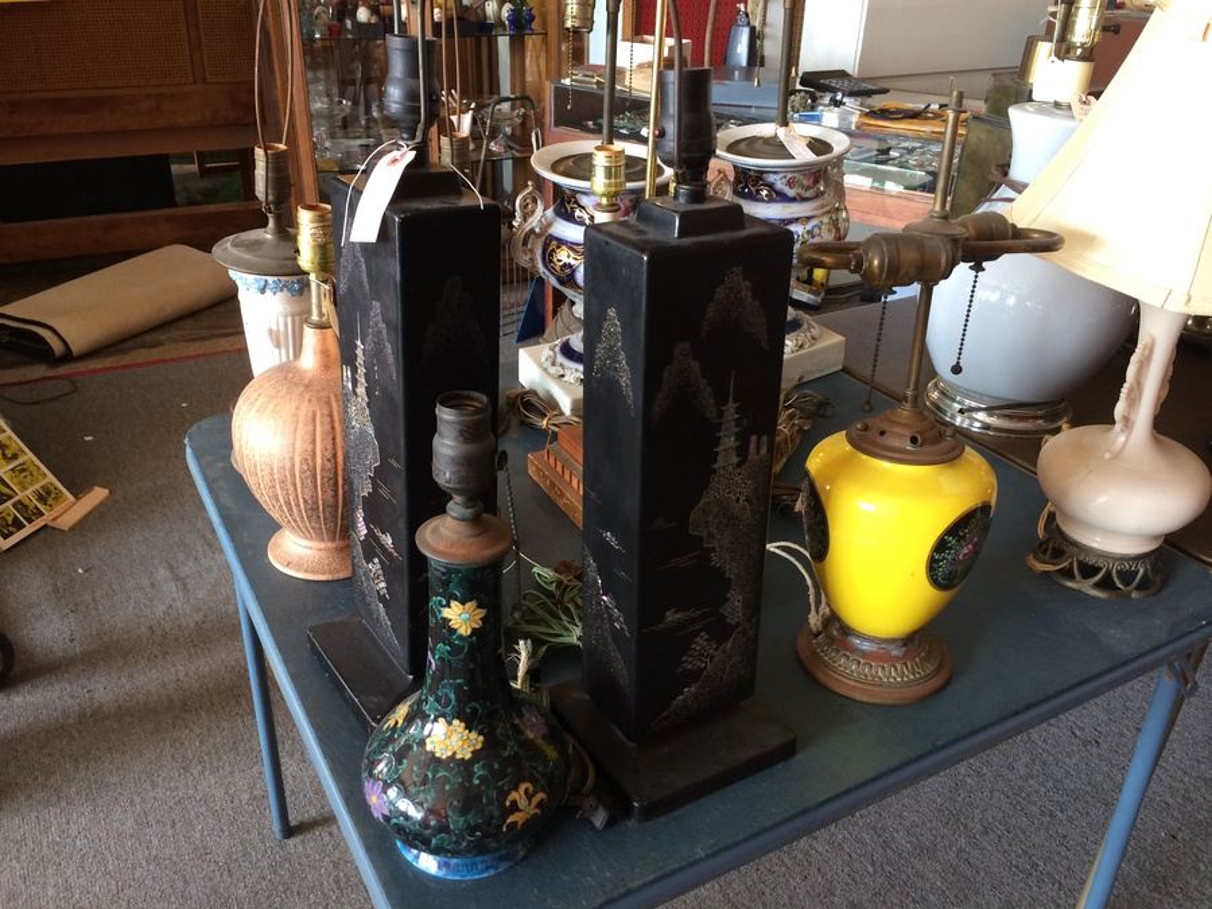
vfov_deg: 46.8
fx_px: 1050
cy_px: 454
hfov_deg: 60.0
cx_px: 606
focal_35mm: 30
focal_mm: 4.12
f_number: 2.2
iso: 100
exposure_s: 1/30
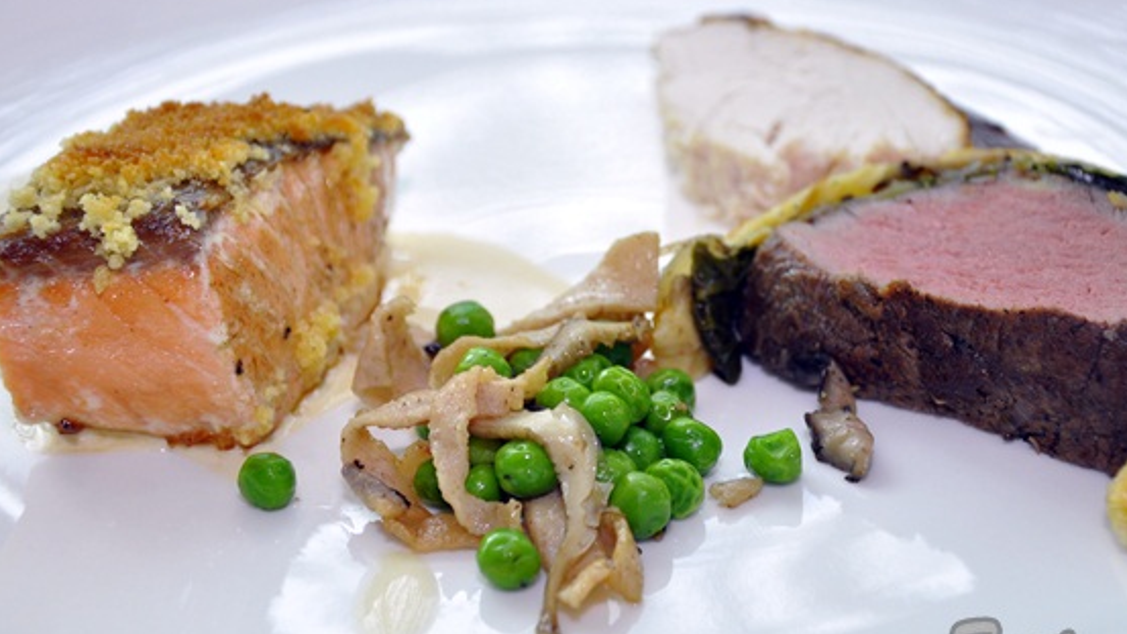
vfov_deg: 12.6
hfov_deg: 22.2
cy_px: 263
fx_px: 2869
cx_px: 595
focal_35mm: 96
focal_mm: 52
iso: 500
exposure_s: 1/80
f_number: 5
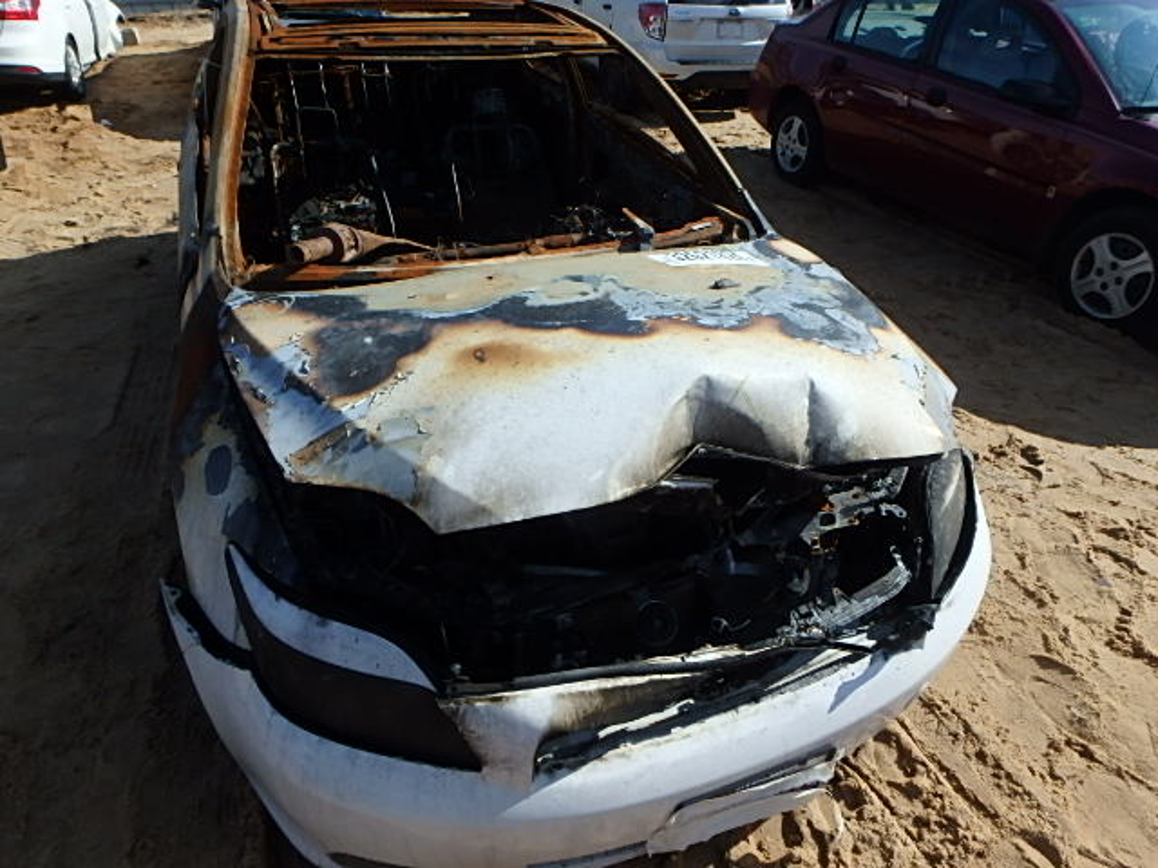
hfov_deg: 79.0
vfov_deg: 63.4
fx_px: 703
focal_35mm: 21
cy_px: 434
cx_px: 579
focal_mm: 3.7
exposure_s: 1/640
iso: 125
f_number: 6
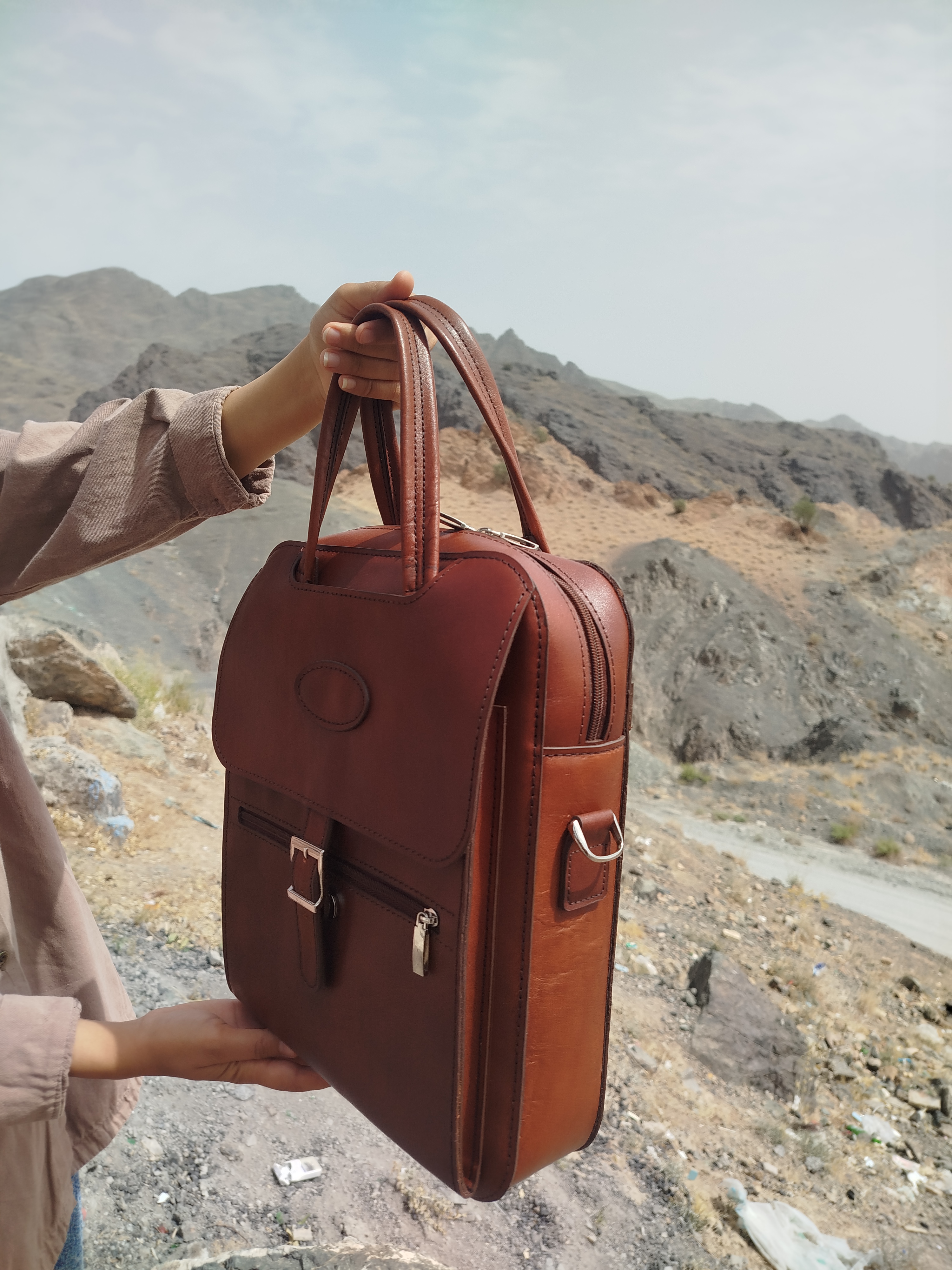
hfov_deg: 56.8
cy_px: 635
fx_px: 880
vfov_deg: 71.6
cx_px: 476
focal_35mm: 24
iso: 50
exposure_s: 1/1055
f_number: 1.7
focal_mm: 5.31
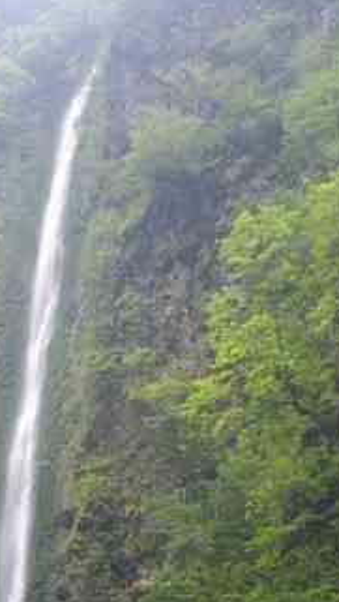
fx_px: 1404
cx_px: -150
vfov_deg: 21.7
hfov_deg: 13.1
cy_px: 796
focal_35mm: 88
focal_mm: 18
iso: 100
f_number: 5
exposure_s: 1/4
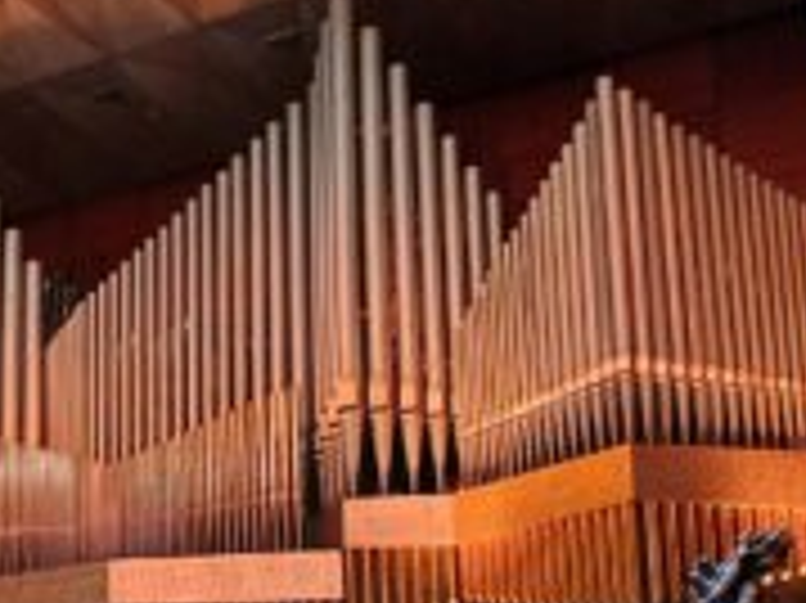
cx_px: 32
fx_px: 1629
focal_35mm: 70
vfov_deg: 20.8
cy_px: 452
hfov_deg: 26.5
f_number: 1.8
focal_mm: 4.65
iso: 320
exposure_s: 1/50
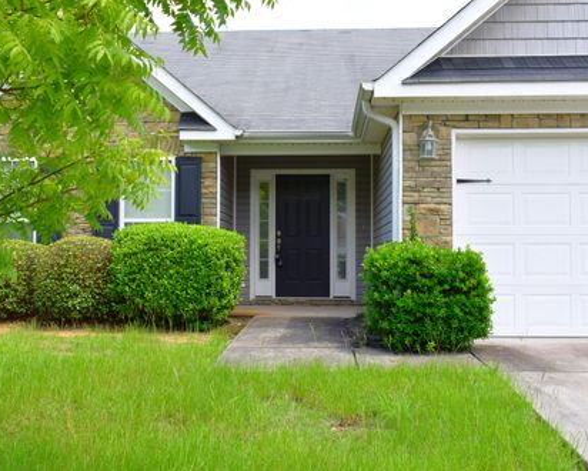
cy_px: 235
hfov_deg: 44.7
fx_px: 714
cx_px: 274
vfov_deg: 36.5
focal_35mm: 41
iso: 400
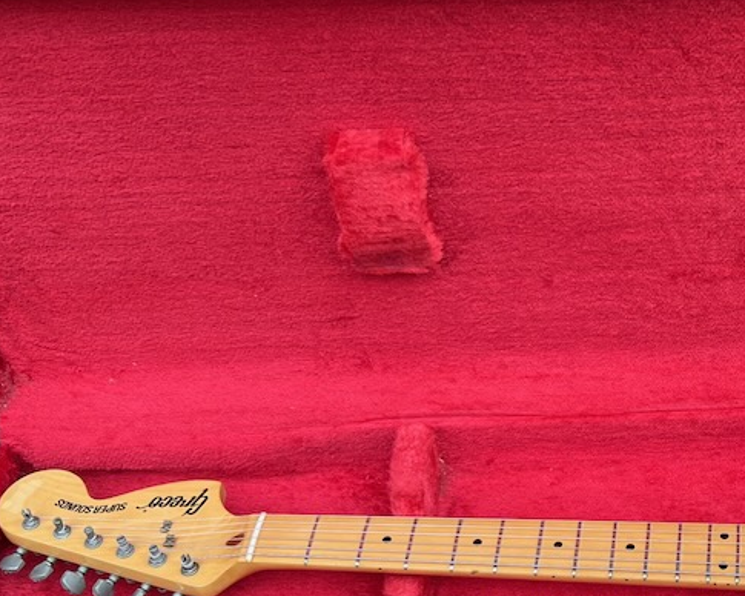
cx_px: 673
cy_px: 447
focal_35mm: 67
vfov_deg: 22.6
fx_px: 1477
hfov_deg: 27.3
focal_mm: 5.7
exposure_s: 1/244
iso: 40
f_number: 1.5
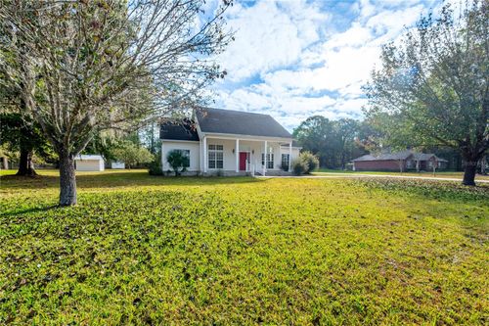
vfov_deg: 81.2
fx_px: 190
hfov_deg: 104.3
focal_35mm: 14
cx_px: 244
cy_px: 163
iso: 400
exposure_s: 1/2500
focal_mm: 14
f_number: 9
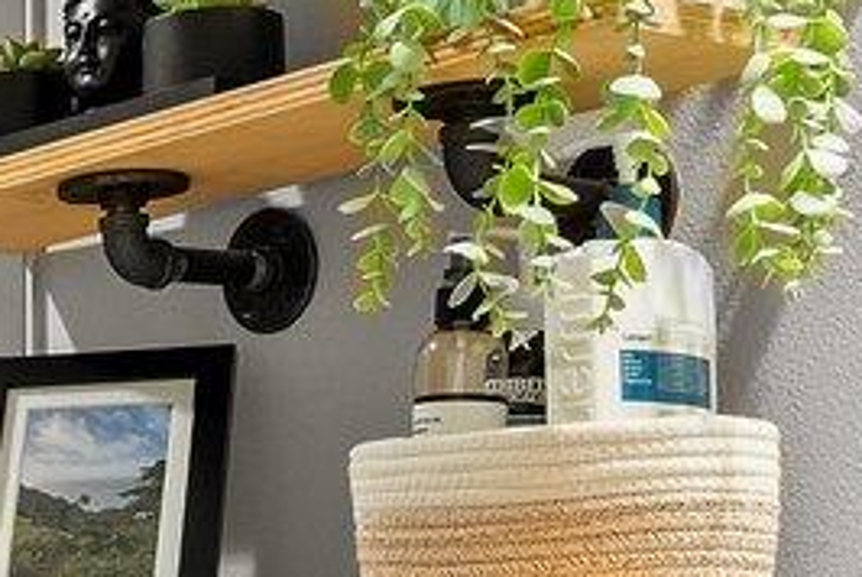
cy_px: 895
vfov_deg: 10.7
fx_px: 2948
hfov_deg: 15.2
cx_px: -489
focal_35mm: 123
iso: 1000
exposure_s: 1/2.5
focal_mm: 16
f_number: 9
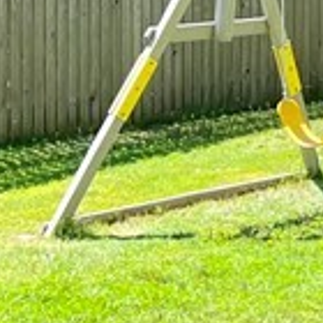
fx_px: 1774
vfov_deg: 10.3
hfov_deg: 9.8
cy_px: 16
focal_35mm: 168
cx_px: 600
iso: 50
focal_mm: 5.7
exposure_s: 1/932
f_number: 1.5
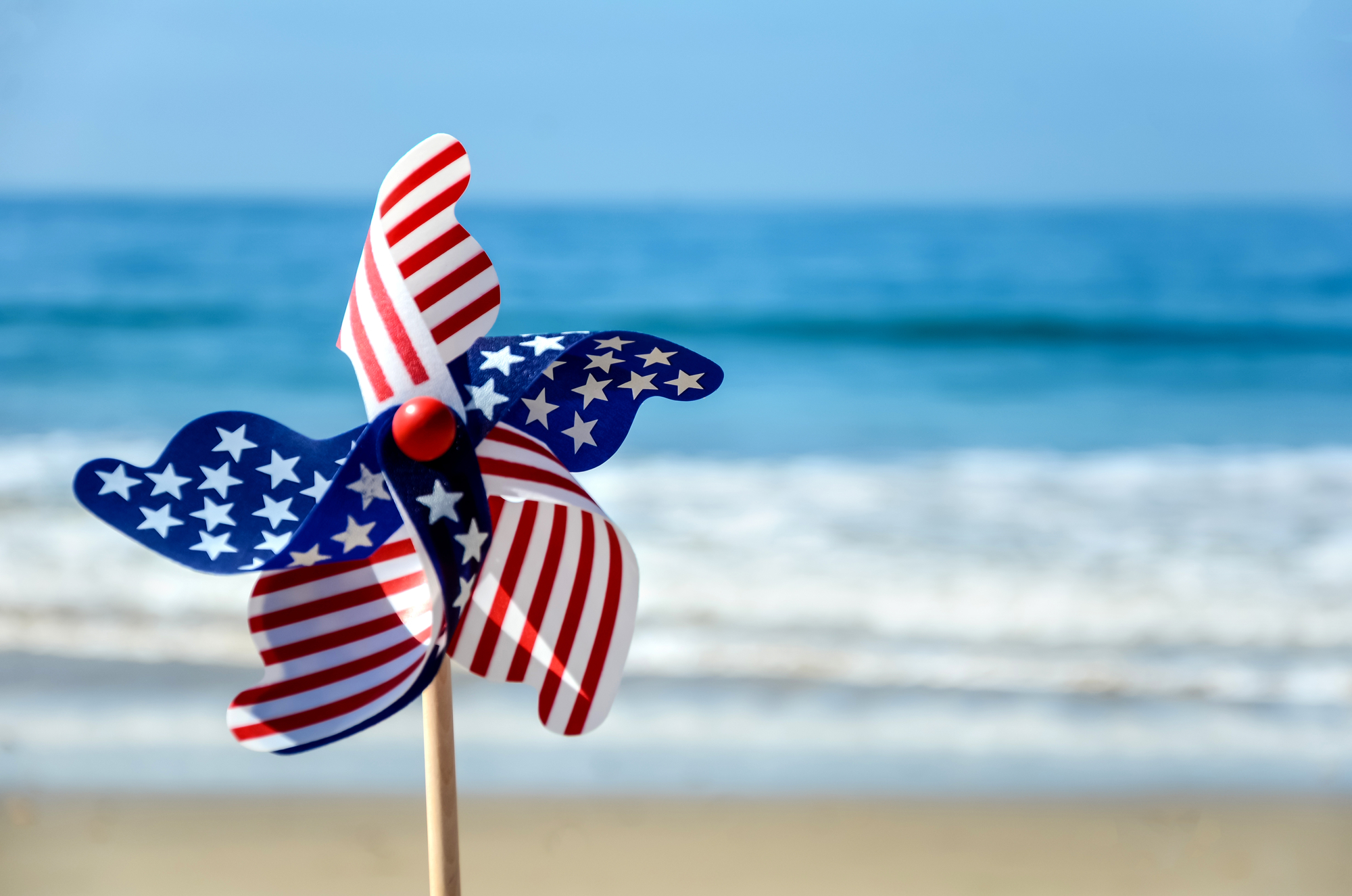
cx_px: 676
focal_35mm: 112
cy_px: 448
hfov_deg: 18.2
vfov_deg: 12.1
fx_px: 4217
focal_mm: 75
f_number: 5.3
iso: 200
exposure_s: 1/1500
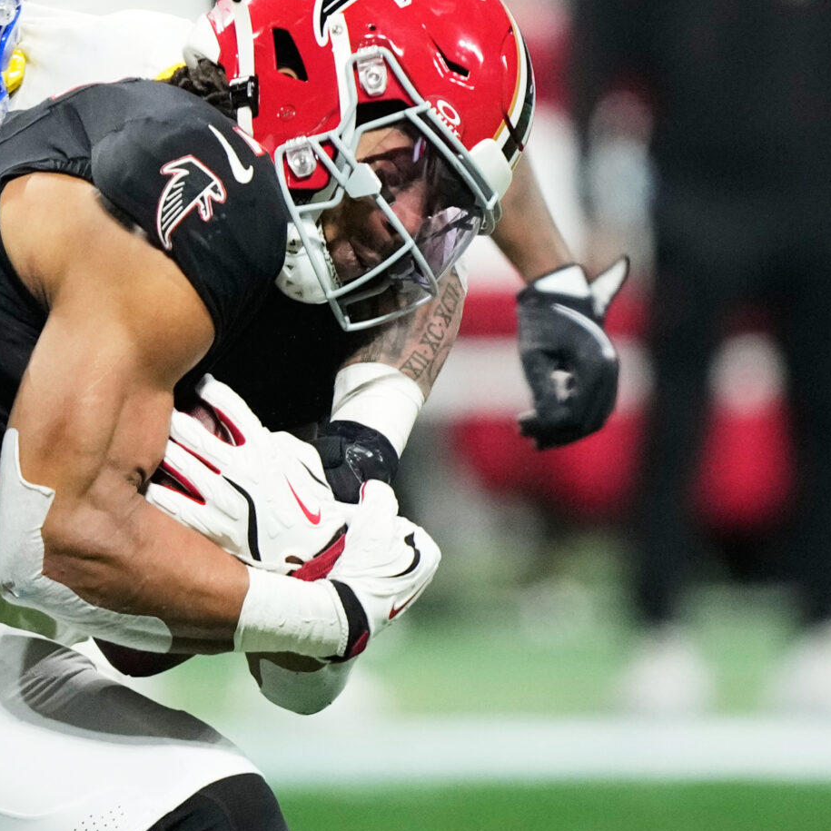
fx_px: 38757
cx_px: 99
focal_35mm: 1427
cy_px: 121
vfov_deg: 1.2
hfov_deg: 1.2
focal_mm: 400
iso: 3200
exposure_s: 1/2500
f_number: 2.8
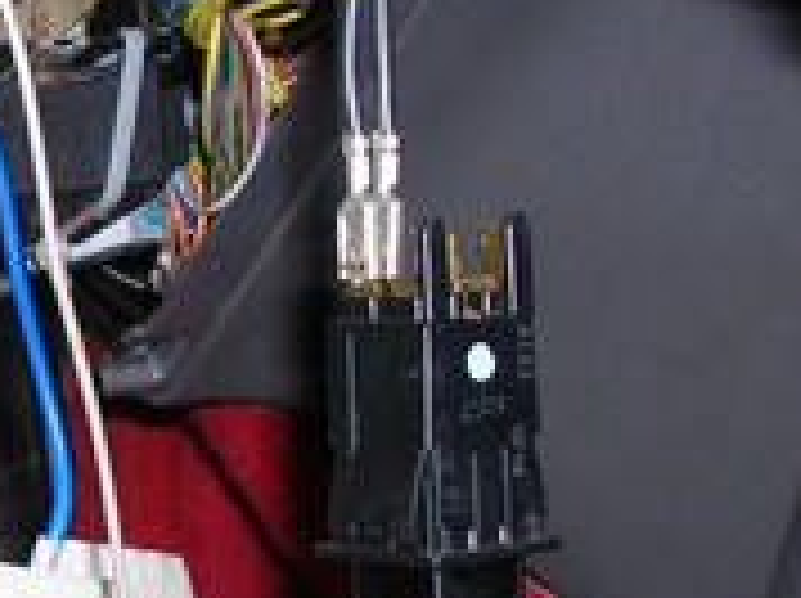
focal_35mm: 118
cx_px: -153
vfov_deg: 12.4
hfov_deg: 16.1
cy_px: 524
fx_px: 2727
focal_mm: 5.8
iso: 50
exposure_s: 1/60.1
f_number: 2.8
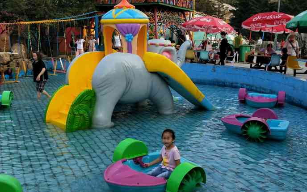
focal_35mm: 36
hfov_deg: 54.0
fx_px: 301
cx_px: 156
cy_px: 91
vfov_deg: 35.3
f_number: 1.7
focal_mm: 4.27
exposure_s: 1/294
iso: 50
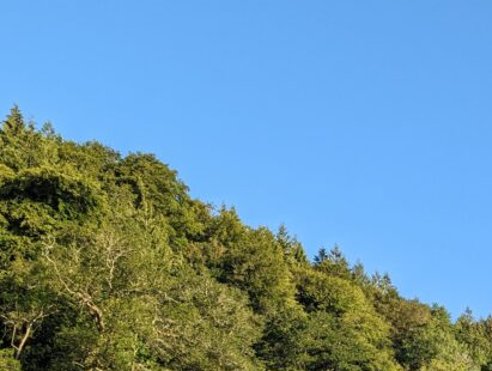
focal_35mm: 70
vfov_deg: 19.1
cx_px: 546
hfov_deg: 25.6
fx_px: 997
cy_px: 515
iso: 44
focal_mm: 6.81
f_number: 1.85
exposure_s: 1/786
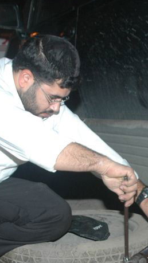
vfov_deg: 27.2
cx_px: 133
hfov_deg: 15.5
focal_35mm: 77
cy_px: 189
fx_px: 537
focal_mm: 22
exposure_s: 1/60
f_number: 5
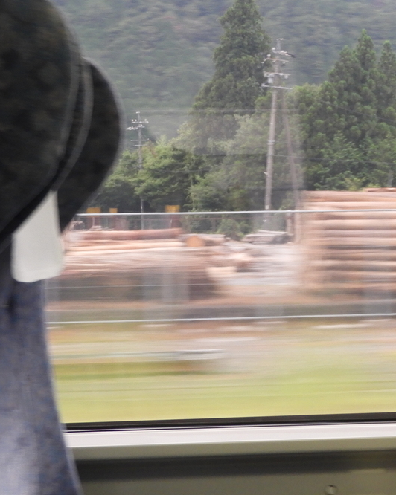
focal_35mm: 88
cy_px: 166
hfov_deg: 17.2
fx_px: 1290
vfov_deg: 21.7
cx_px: 343
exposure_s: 1/30
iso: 250
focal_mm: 9
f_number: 4
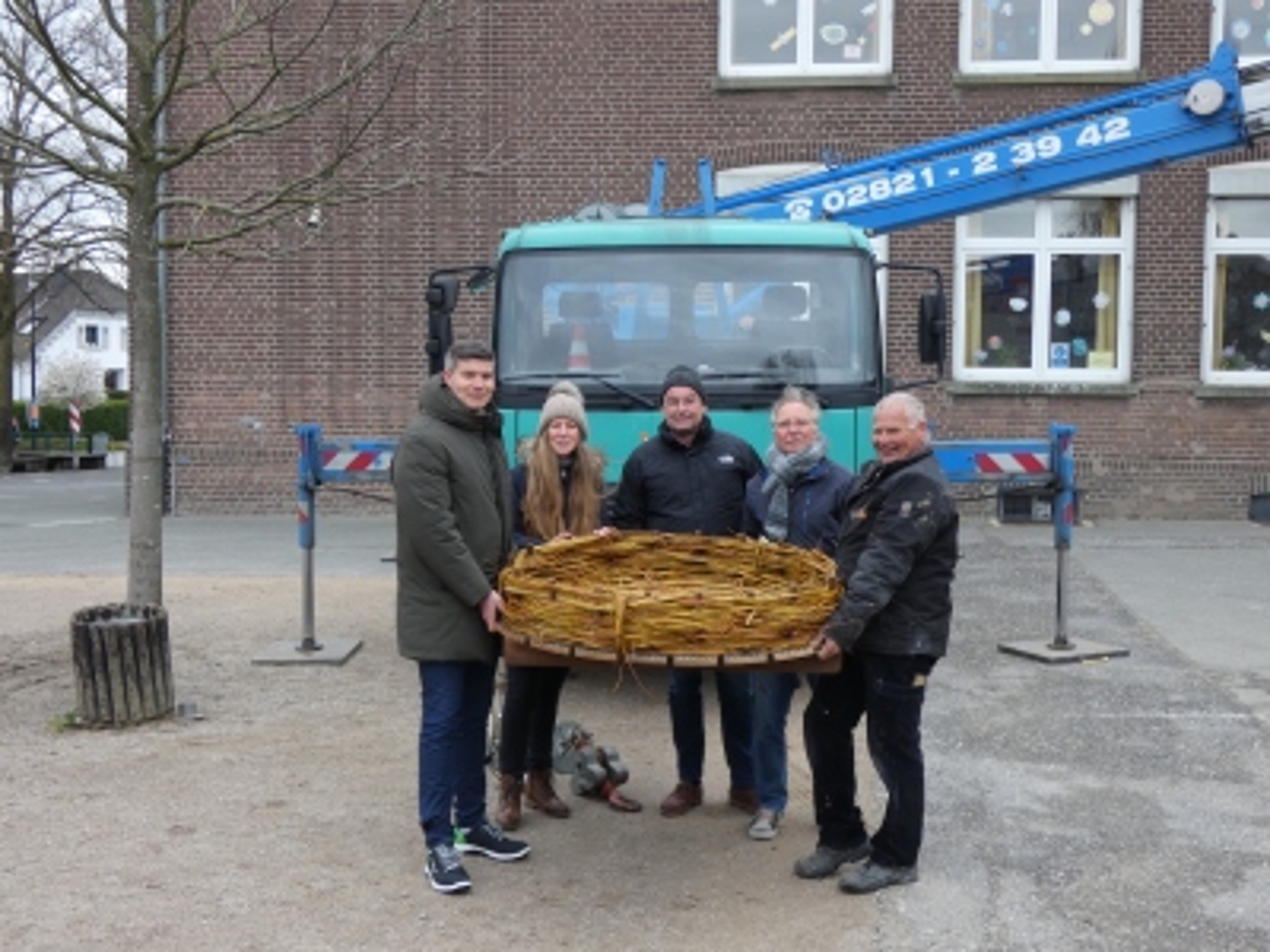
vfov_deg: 31.5
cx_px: 635
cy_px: 476
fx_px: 1688
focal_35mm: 46
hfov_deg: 41.2
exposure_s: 1/80
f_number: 3.8
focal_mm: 8.2
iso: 80
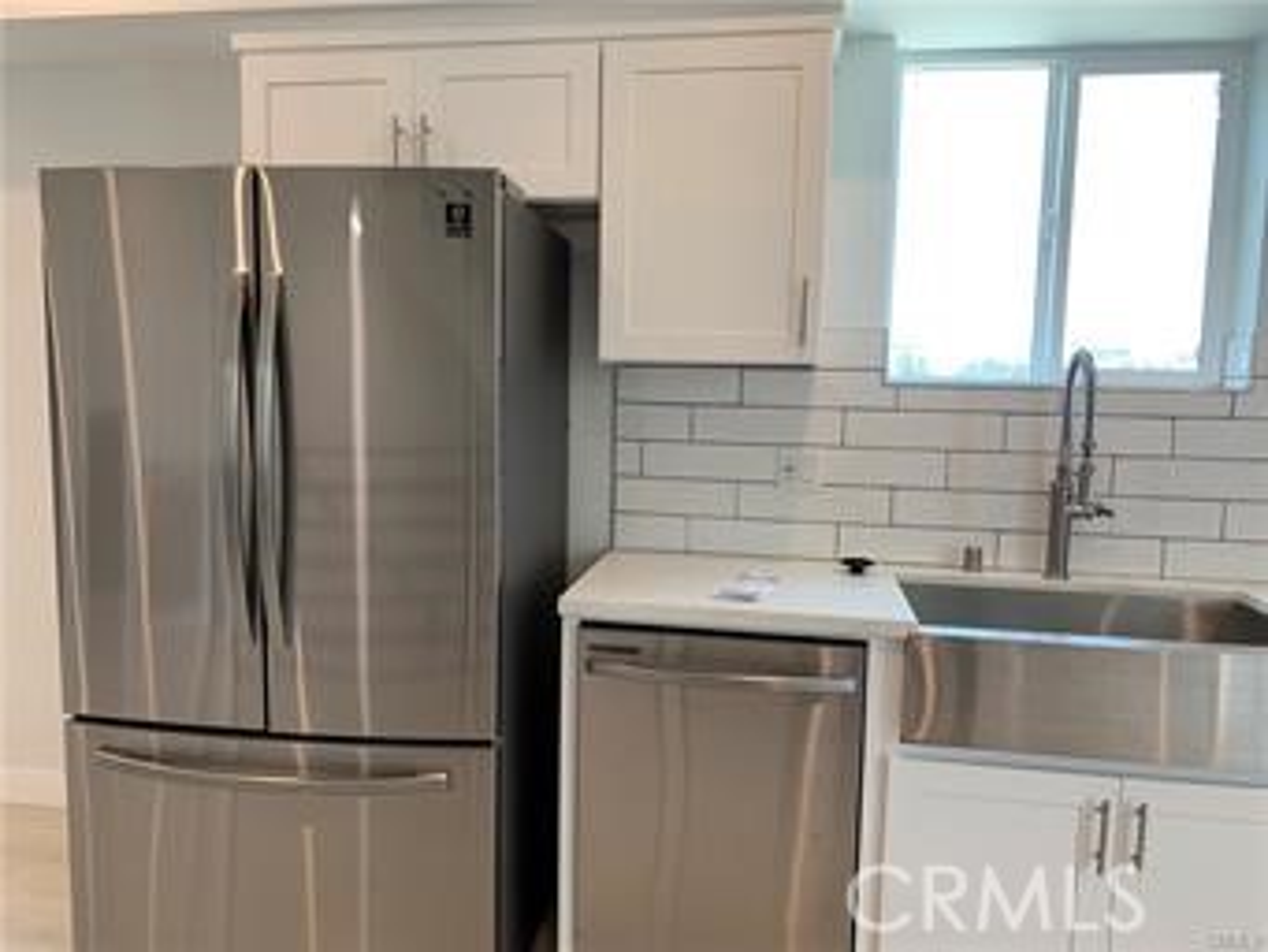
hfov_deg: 67.3
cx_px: 634
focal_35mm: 26
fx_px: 953
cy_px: 476
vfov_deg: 53.1
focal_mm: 4.25
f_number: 1.8
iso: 80
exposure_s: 1/120
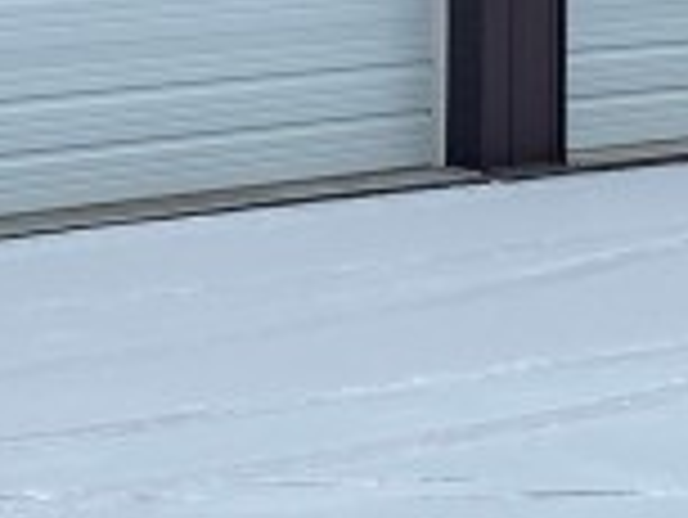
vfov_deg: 8.2
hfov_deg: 11.3
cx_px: 594
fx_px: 3461
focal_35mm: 174
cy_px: -446
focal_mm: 4.25
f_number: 1.8
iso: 32
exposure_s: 1/1543
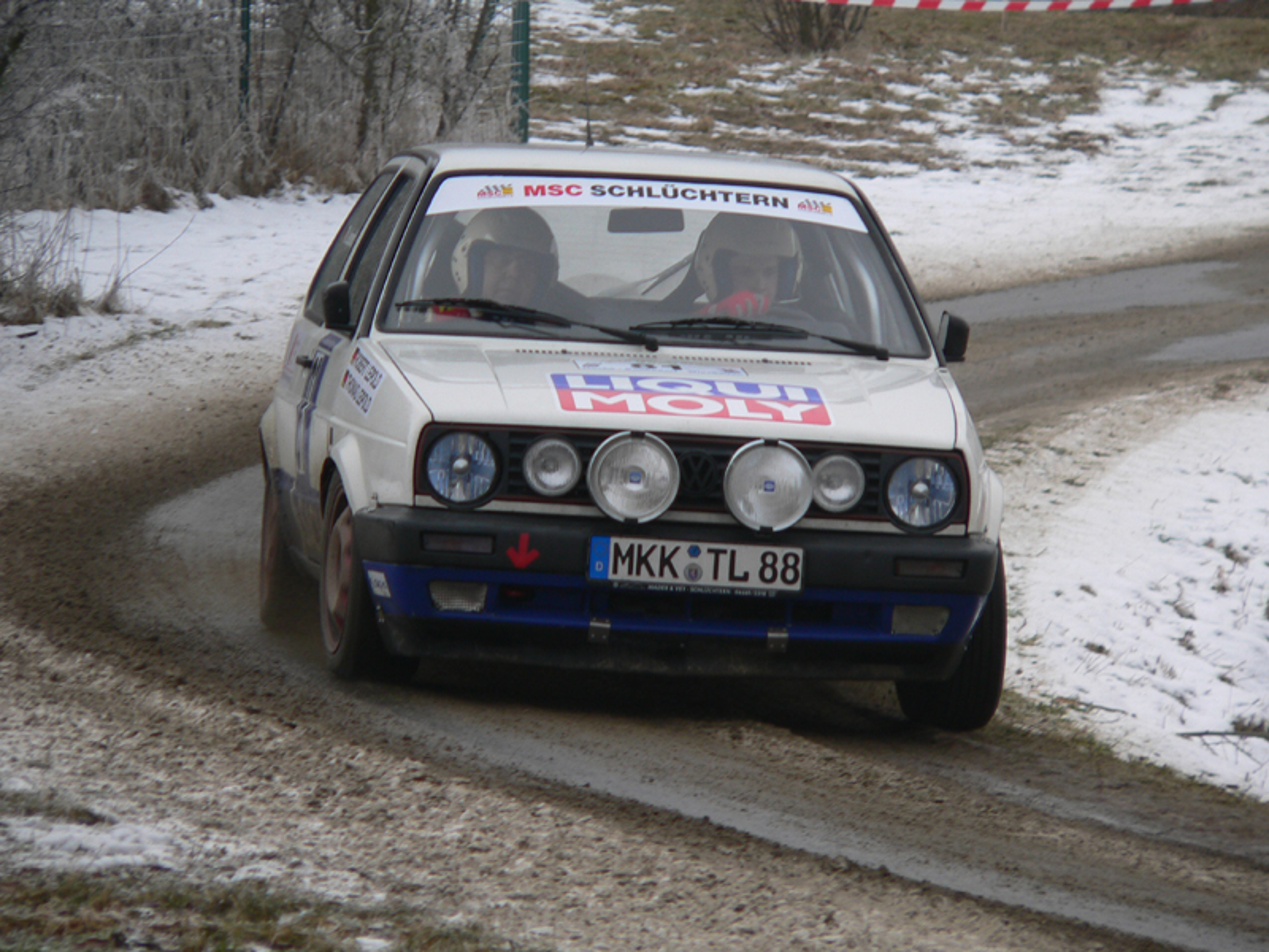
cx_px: 634
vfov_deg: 4.2
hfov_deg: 5.6
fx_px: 12867
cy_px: 476
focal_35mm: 351
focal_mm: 58.3
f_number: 2.8
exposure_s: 1/400
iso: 80
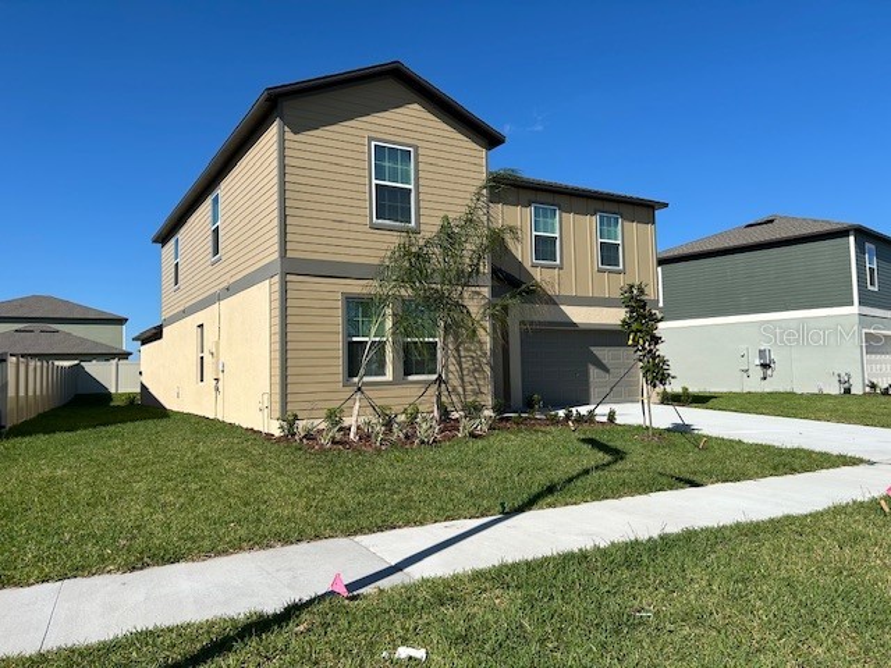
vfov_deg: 53.1
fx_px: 669
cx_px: 446
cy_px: 334
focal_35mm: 26
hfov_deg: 67.3
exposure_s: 1/5587
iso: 50
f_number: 1.5
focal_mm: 5.7
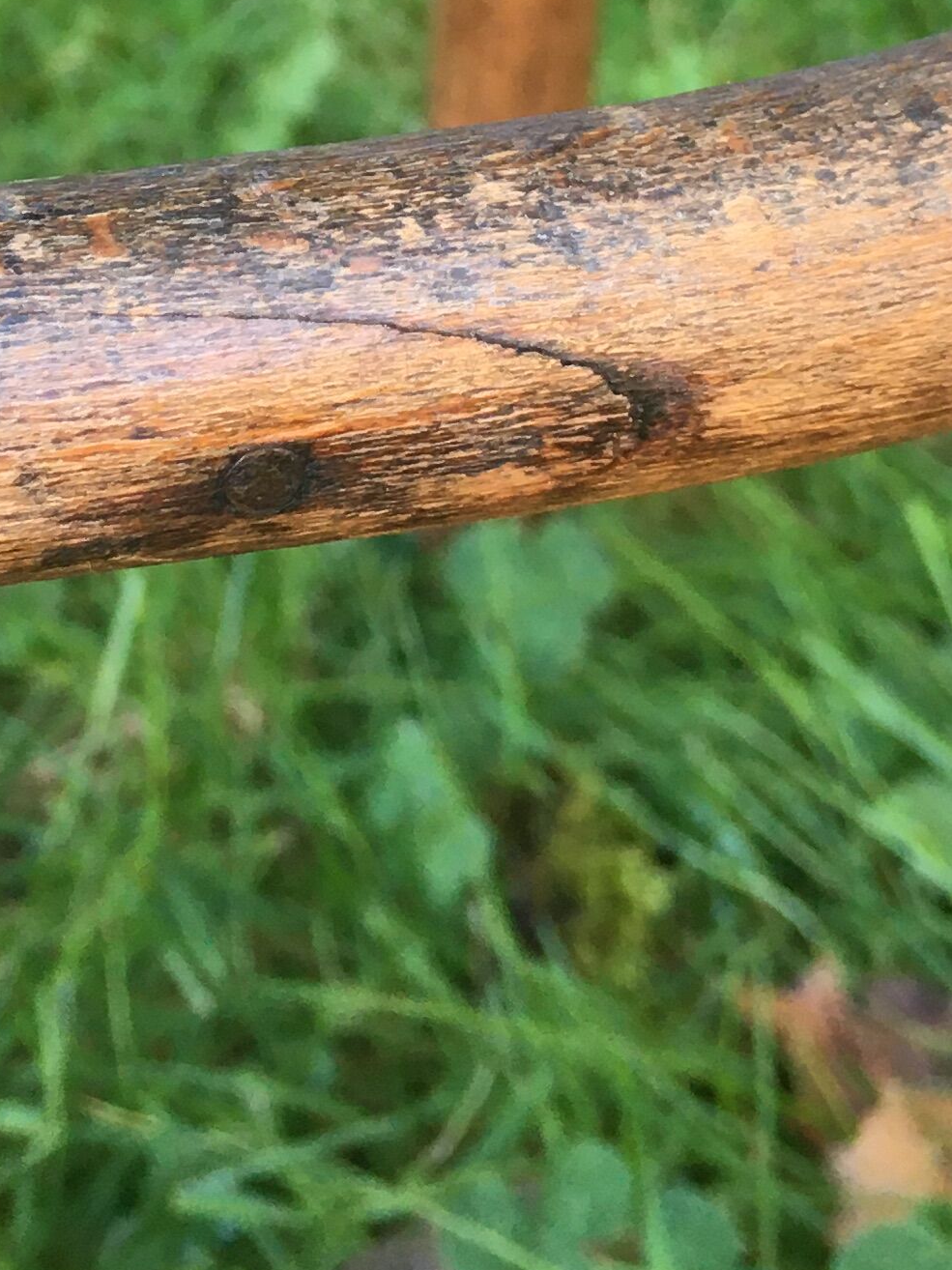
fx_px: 3265
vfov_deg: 20.8
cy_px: -177
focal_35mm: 89
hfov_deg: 16.6
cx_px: 343
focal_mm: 4.15
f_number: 2.2
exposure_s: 1/33
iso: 40
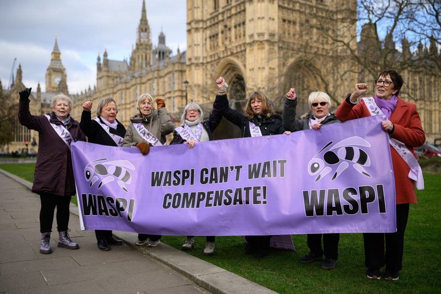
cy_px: 147
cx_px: 220
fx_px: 429
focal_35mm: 35
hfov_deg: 54.4
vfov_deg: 37.9
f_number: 1.8
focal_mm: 35
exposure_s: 1/1000
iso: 64
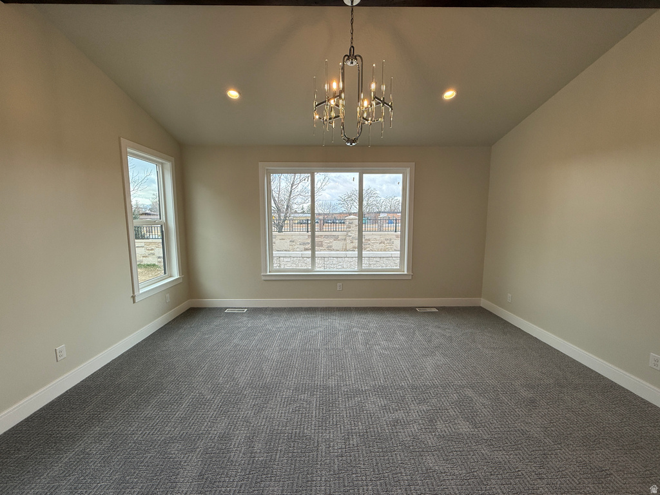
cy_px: 248
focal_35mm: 14
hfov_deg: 102.1
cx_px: 330
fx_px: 267
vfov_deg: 85.7
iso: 64
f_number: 2.2
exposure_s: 1/159
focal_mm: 2.22
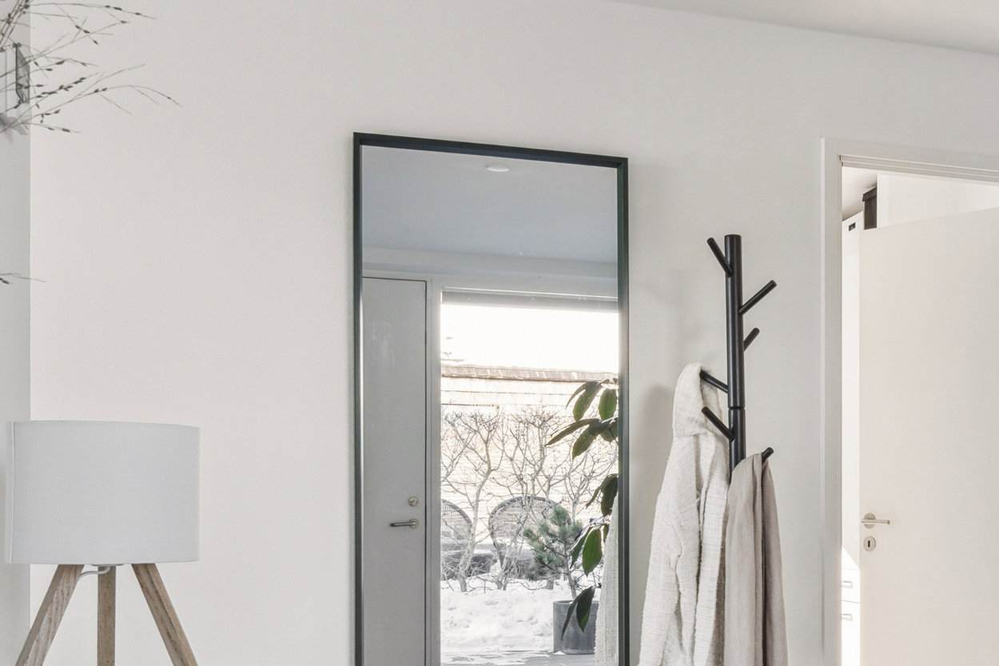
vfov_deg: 27.4
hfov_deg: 38.9
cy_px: 544
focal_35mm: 48
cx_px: 854
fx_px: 1332
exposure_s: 1/13
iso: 200
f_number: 13
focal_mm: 20
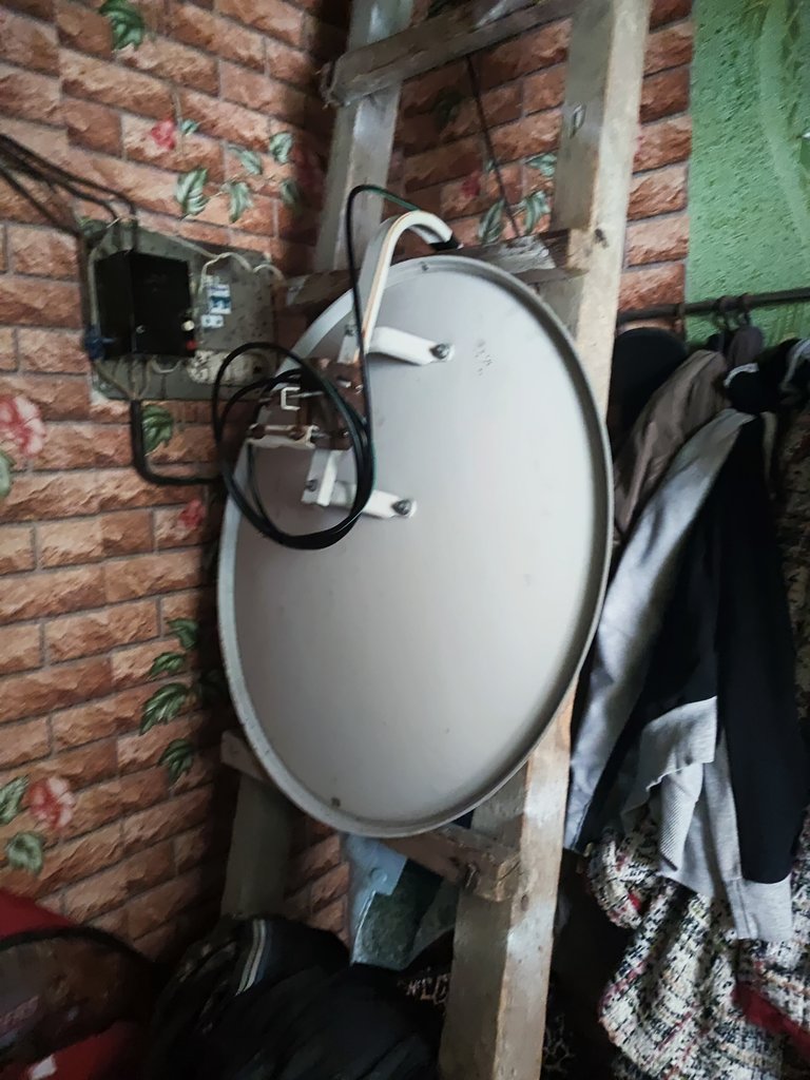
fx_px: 749
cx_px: 405
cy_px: 540
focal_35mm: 24
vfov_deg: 71.6
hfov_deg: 56.8
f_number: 1.69
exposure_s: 1/13
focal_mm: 6.72
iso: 2604
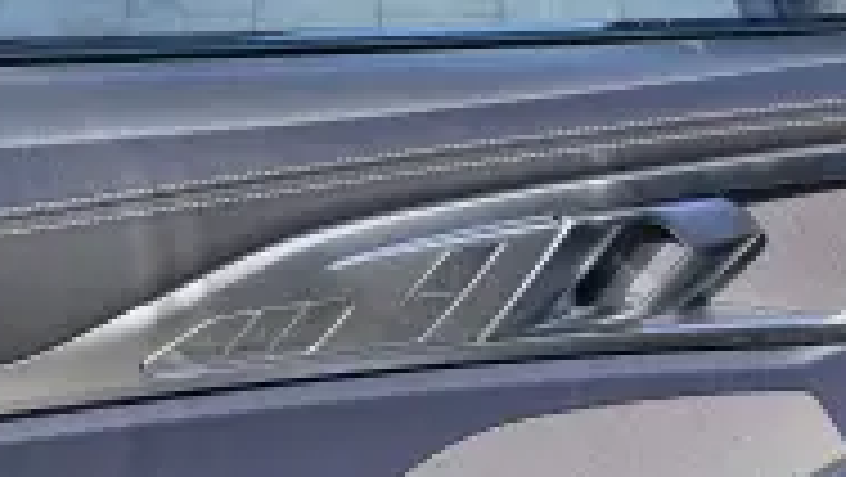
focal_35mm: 100
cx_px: 698
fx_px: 2245
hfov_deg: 21.0
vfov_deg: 12.1
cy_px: 230
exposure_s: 1/1094
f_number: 1.78
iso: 64
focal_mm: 6.76
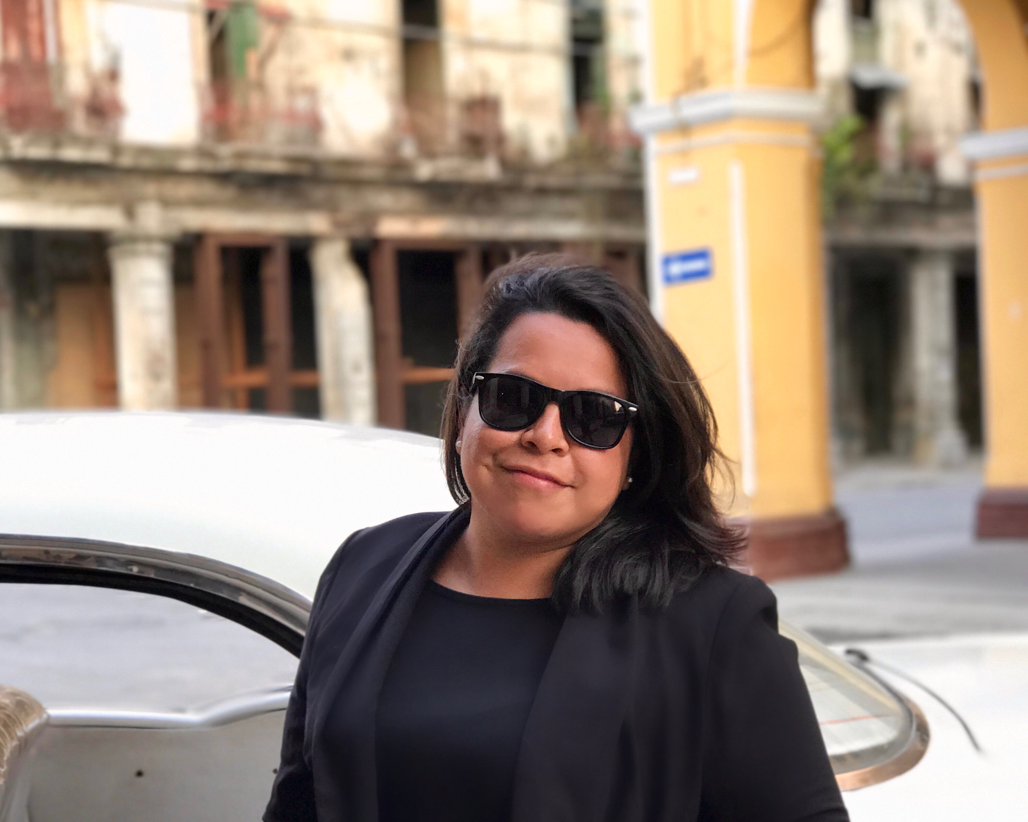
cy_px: 545
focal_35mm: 75
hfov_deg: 25.4
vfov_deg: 20.4
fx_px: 2282
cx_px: 511
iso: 64
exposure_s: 1/60
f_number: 2.8
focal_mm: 6.6
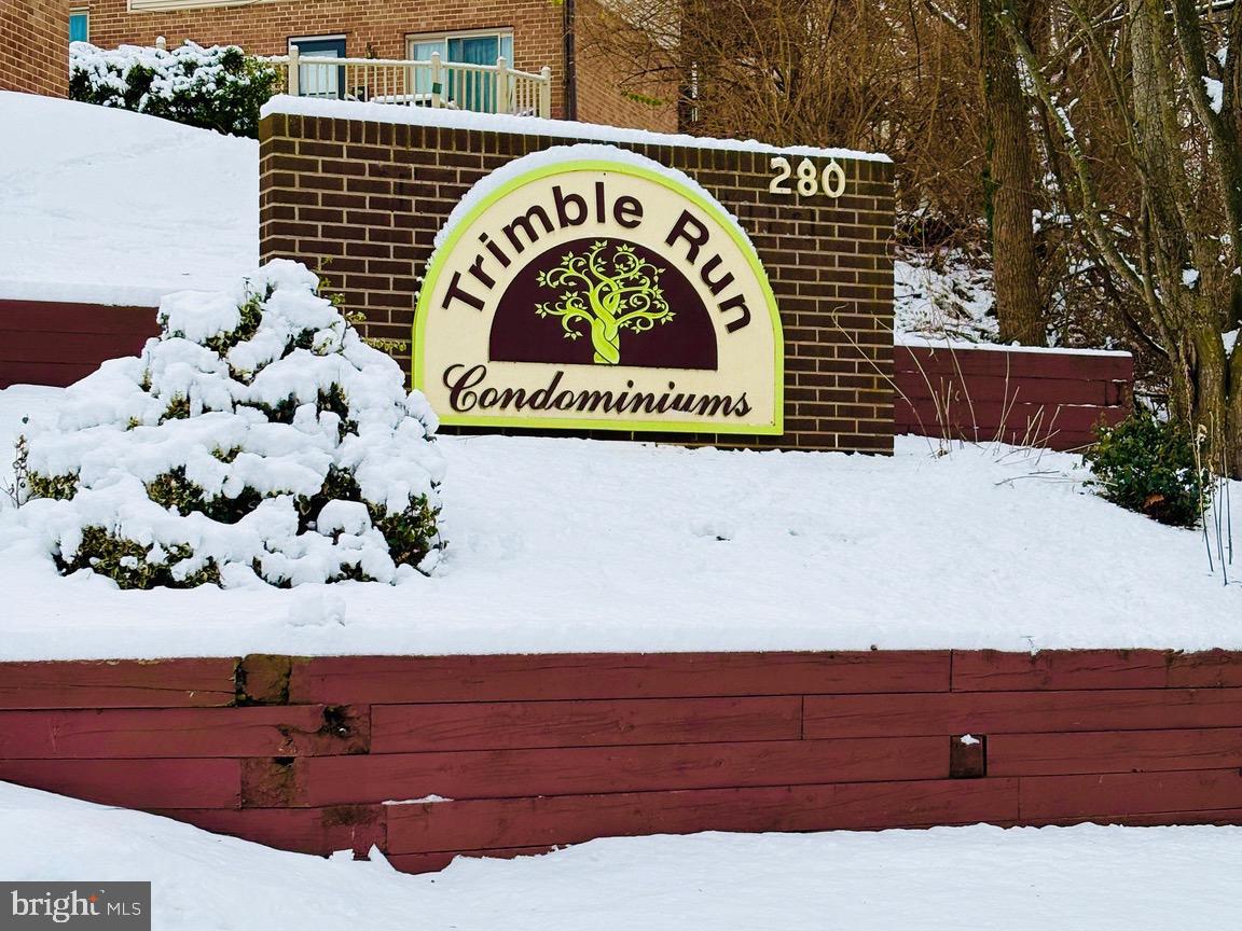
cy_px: 466
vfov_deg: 28.0
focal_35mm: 52
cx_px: 621
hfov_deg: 36.8
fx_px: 1866
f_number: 1.6
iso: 32
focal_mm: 5.96
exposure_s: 1/2141
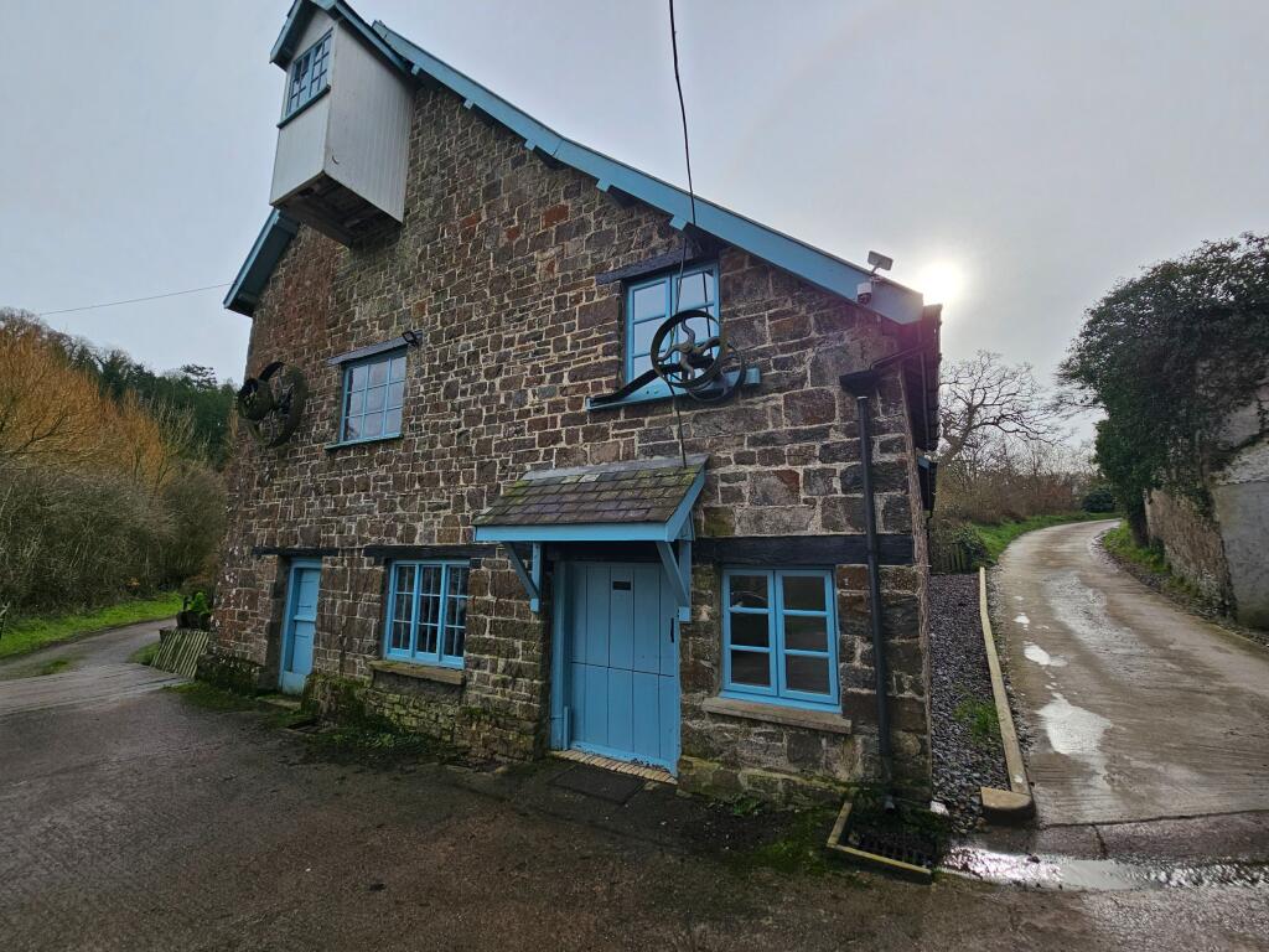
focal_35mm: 13
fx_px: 477
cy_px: 476
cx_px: 634
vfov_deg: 89.9
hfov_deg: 106.2
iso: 50
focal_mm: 2.2
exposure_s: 1/1414
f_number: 2.2
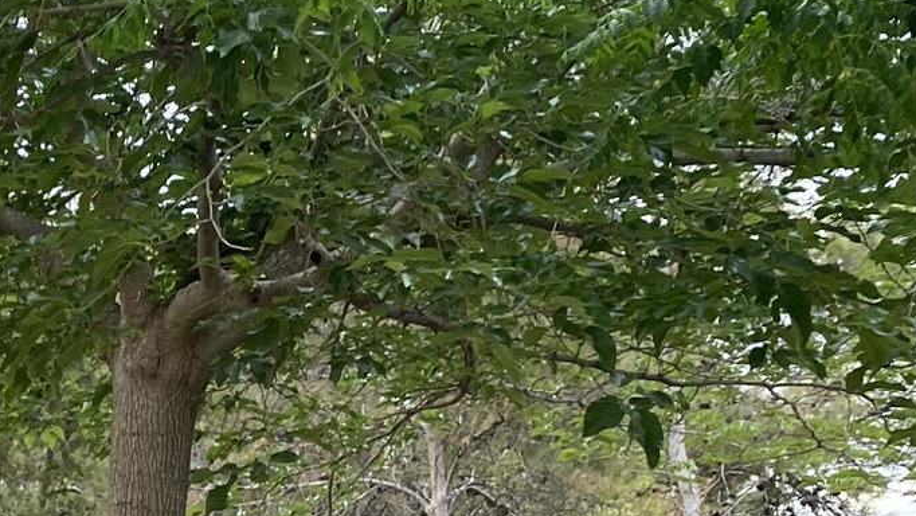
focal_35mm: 85
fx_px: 2065
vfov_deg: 13.5
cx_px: -368
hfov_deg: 21.8
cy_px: 746
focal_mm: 4.25
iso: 32
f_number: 1.8
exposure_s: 1/465
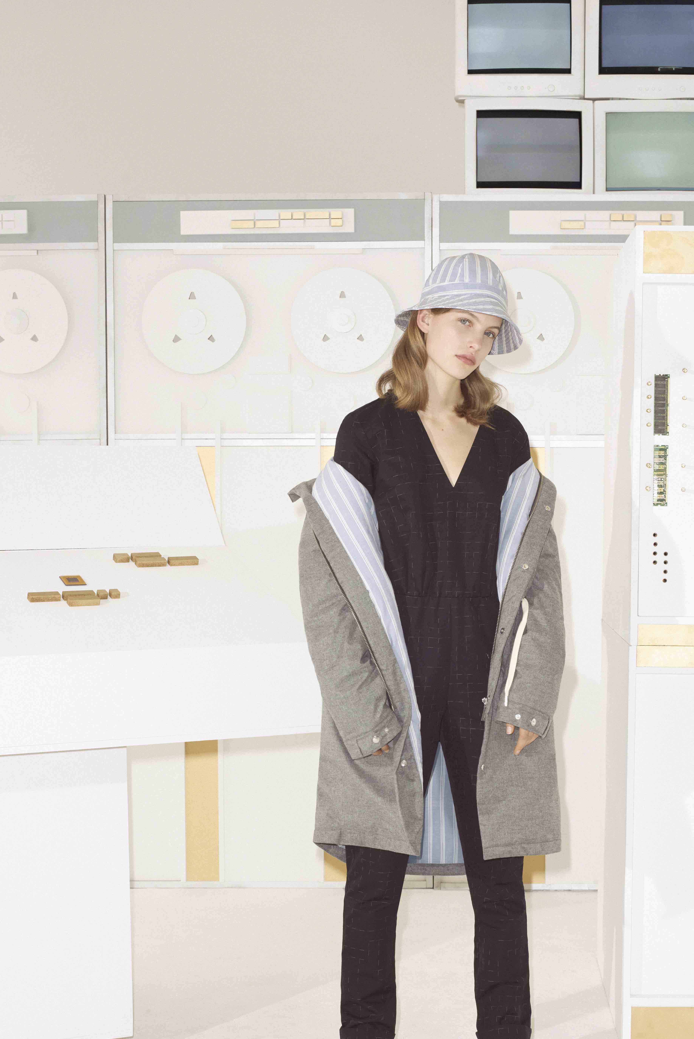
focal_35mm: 66
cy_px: 655
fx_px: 1907
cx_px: 424
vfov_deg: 30.4
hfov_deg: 20.6
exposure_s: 1/200
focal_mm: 50
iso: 500
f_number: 9
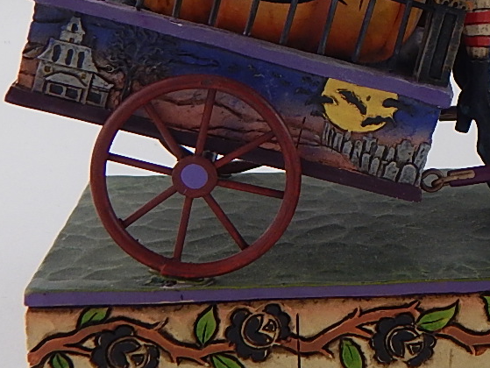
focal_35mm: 123
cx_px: 593
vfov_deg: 11.9
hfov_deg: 15.4
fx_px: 1742
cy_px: -32
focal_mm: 7.7
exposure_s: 1/30
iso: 180
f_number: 3.6
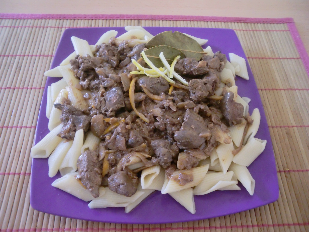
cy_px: 116
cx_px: 154
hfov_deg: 63.4
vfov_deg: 49.7
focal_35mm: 28
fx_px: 250
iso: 400
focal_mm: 4.65
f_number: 2.6
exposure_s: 1/125
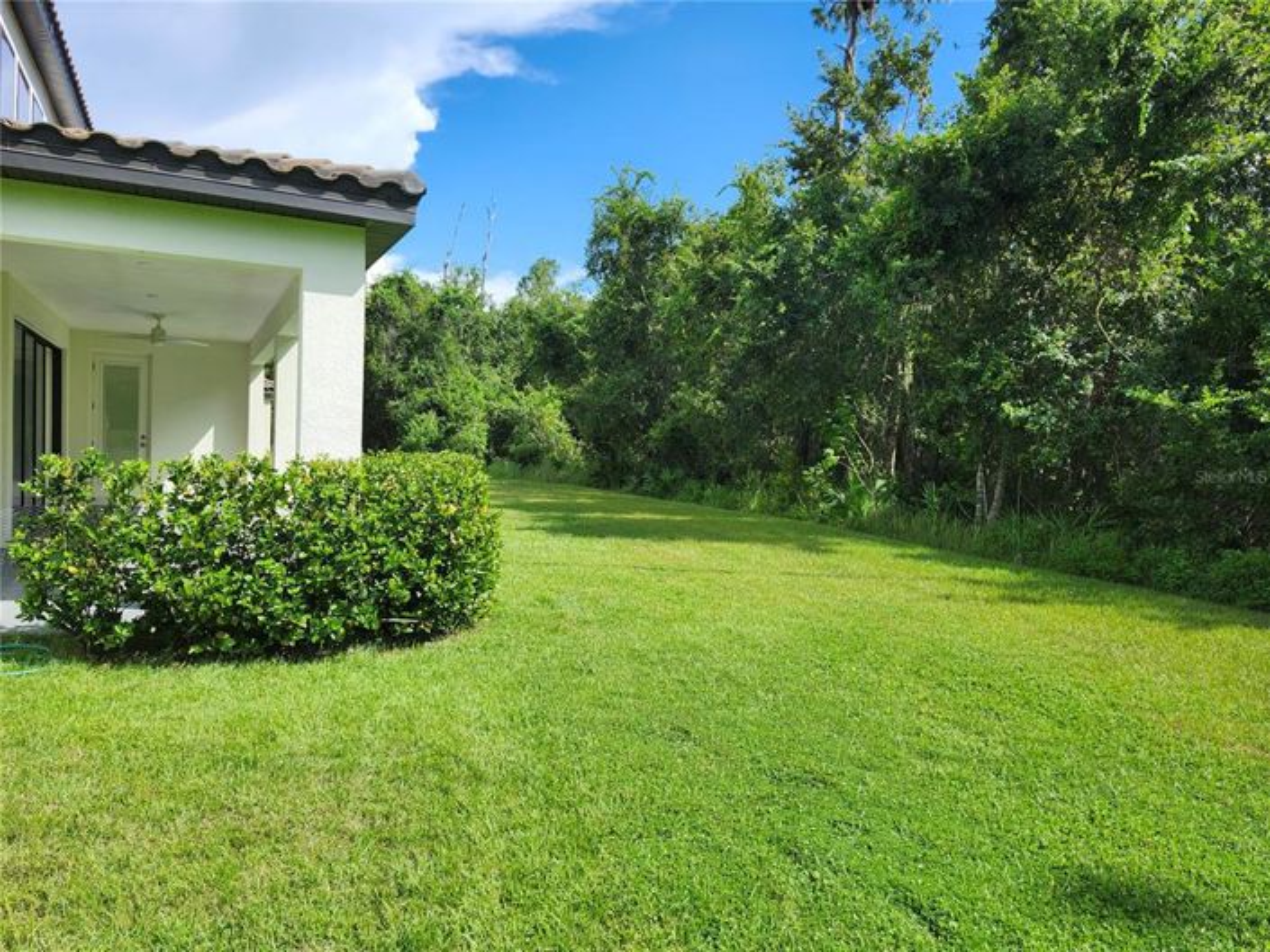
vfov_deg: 58.8
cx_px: 635
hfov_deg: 74.0
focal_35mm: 23
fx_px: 843
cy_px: 476
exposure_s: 1/1300
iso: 25
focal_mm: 5.54
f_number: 1.8
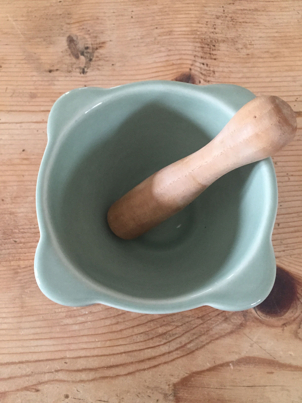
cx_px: 151
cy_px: 202
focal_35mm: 29
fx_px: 337
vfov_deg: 61.7
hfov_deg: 48.2
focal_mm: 4.15
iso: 250
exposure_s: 1/25
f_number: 2.2
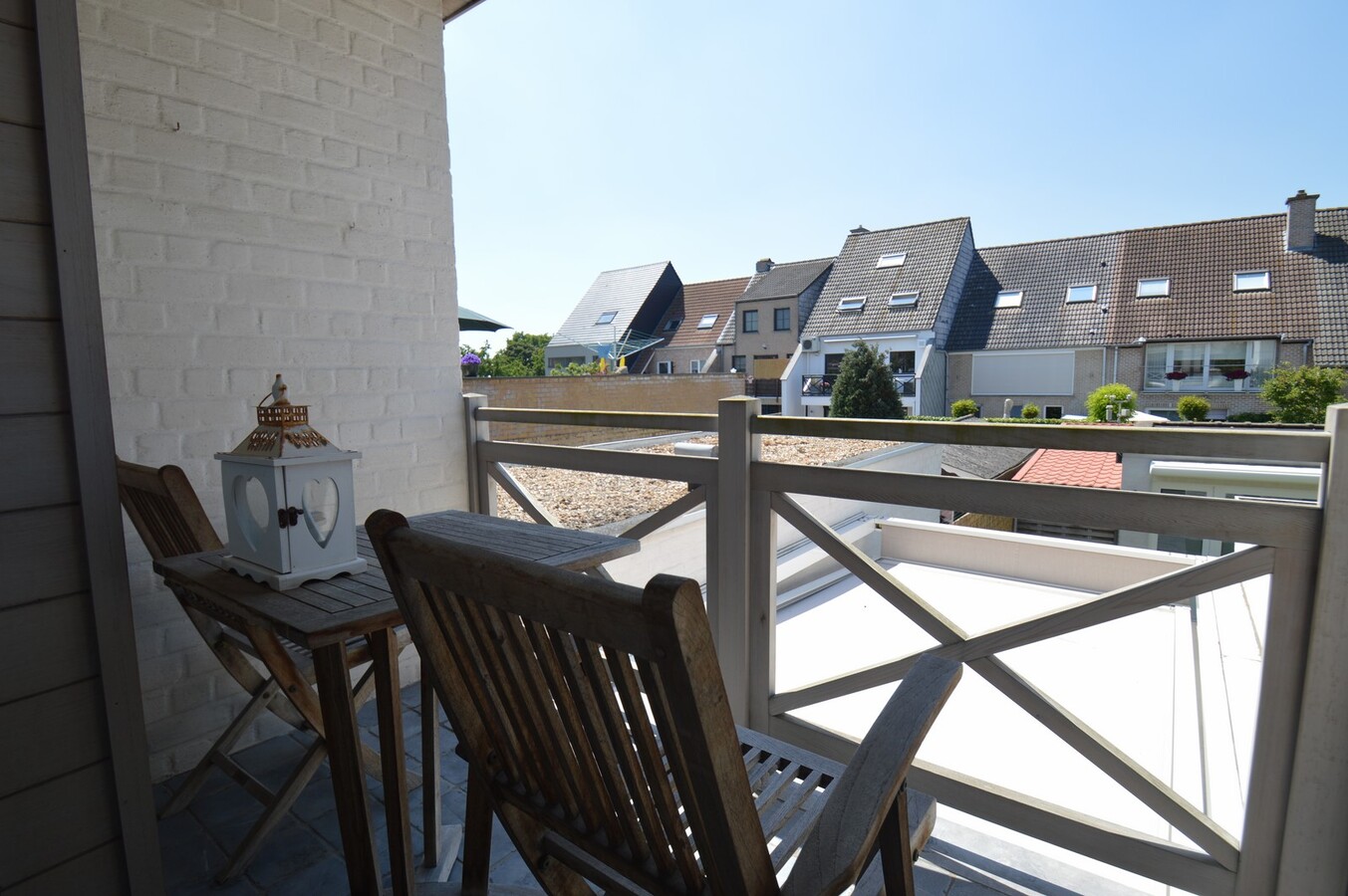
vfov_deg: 69.6
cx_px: 674
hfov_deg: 92.5
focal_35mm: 17
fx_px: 645
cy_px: 448
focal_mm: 11.5
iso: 100
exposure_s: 1/200
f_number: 7.1
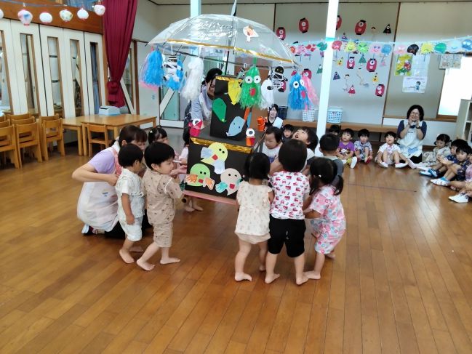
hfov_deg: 67.3
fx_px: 355
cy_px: 177
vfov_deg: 53.1
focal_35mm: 26
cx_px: 236
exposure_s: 1/100
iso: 166
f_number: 2
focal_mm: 2.78
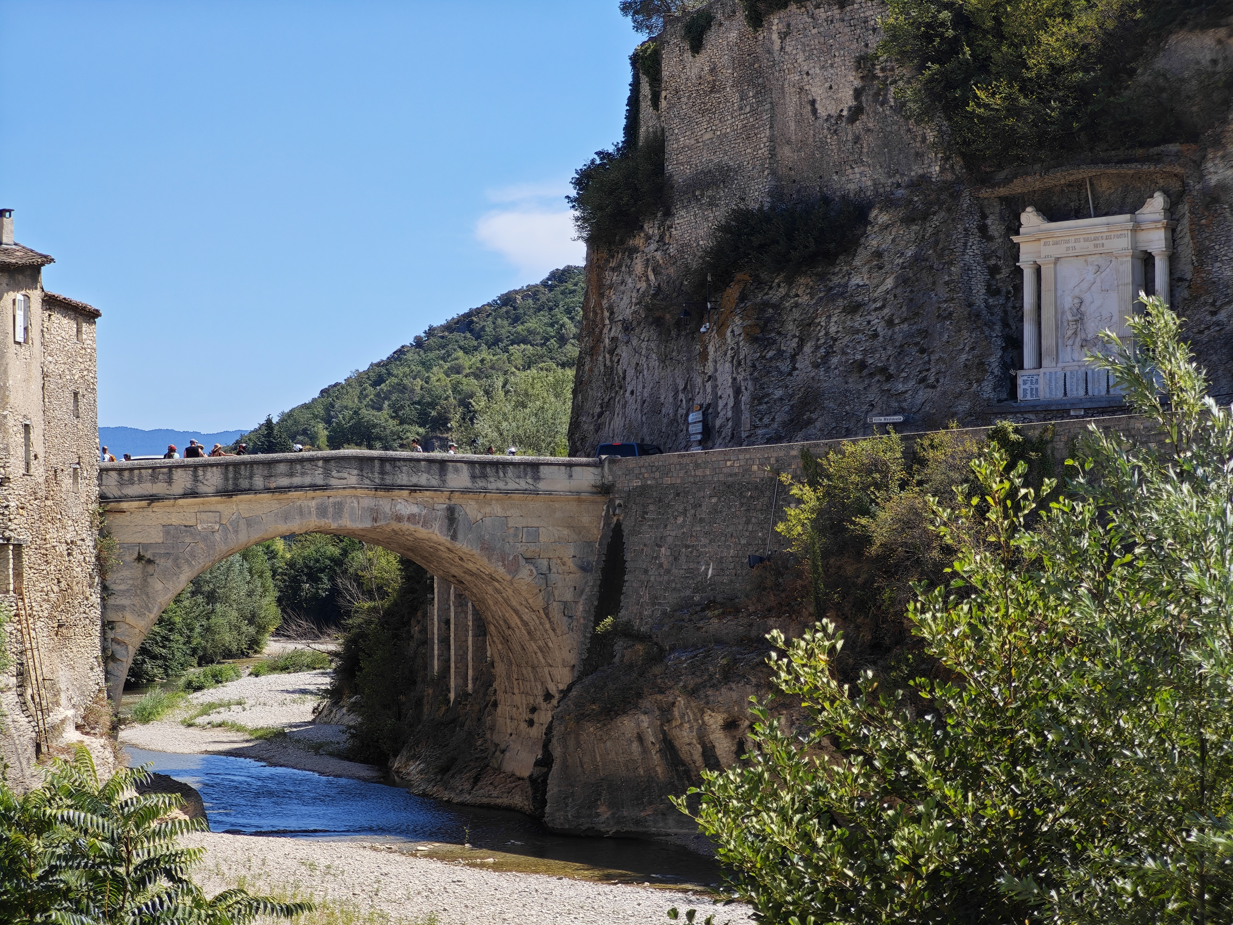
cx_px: 616
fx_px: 2671
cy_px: 462
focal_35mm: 75
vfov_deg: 19.6
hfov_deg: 26.0
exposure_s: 1/2150
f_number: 1.8
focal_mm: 12.28
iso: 50
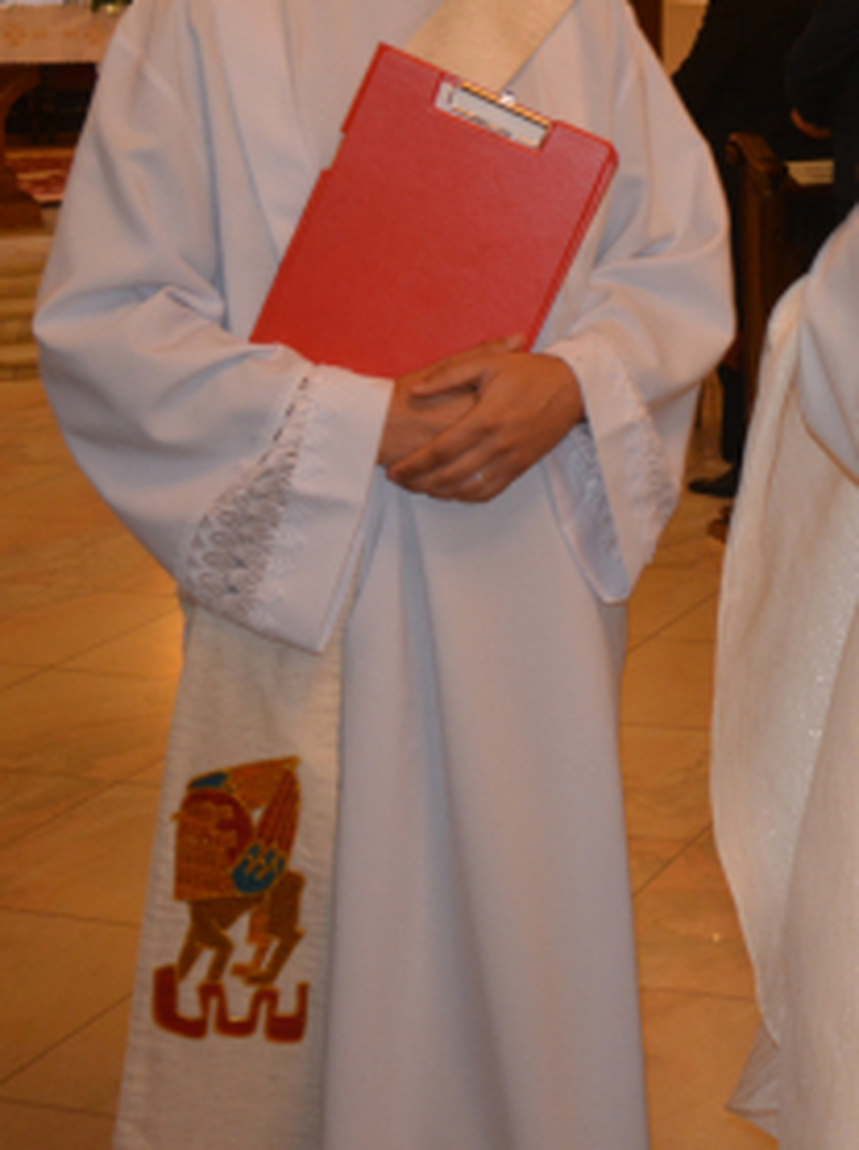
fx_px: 2421
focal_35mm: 73
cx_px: 1091
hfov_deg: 18.8
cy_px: 284
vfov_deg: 26.4
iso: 800
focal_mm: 20
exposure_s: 1/60
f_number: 3.8
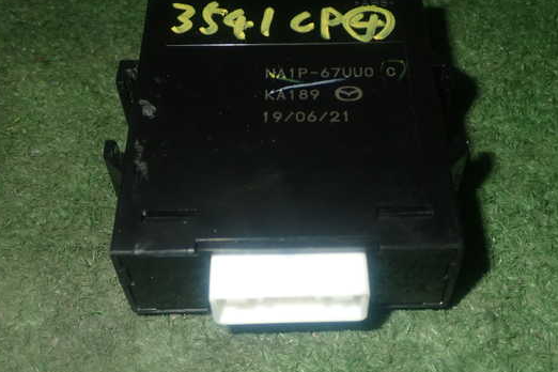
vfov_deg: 27.5
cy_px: 192
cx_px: 291
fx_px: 759
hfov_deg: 40.3
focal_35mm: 49
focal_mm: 7.31
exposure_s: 1/40
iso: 320
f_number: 8
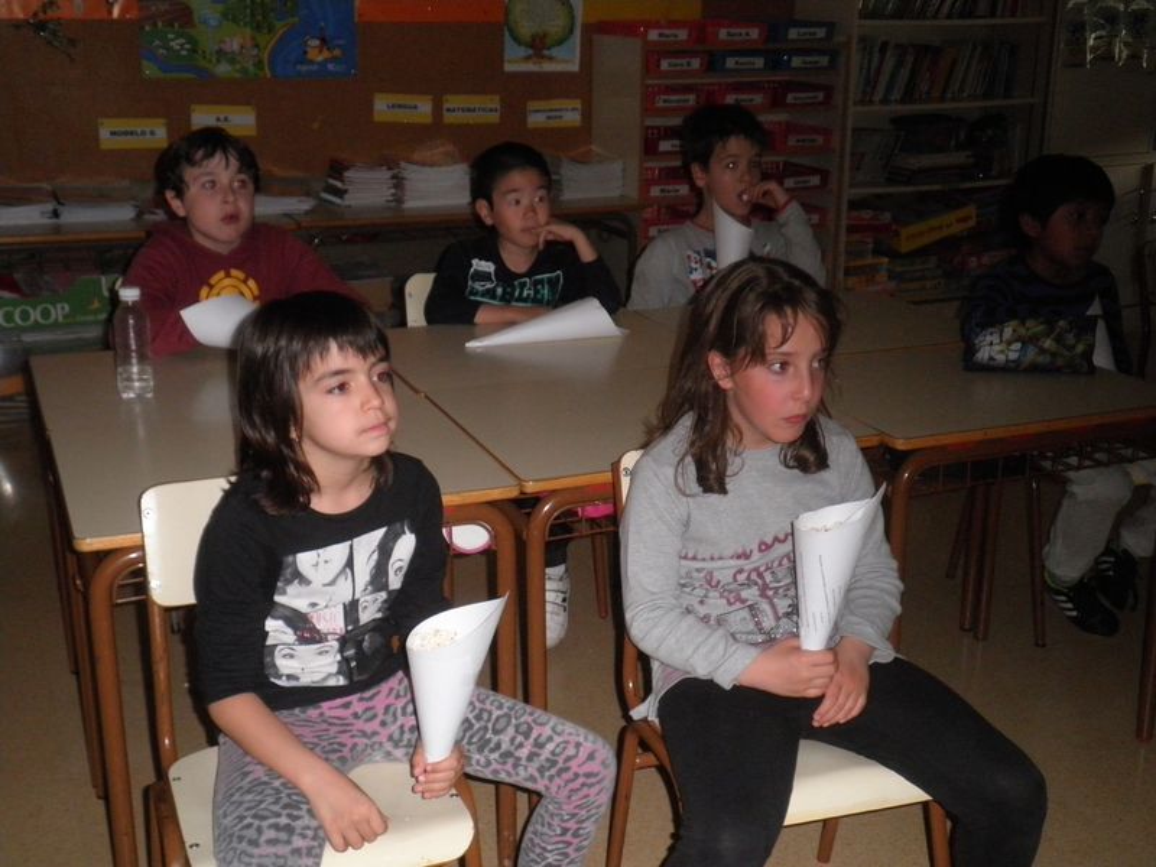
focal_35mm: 43
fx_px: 1436
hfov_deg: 43.9
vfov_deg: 33.6
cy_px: 434
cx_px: 578
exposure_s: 1/60
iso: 320
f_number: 3.4
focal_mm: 7.6
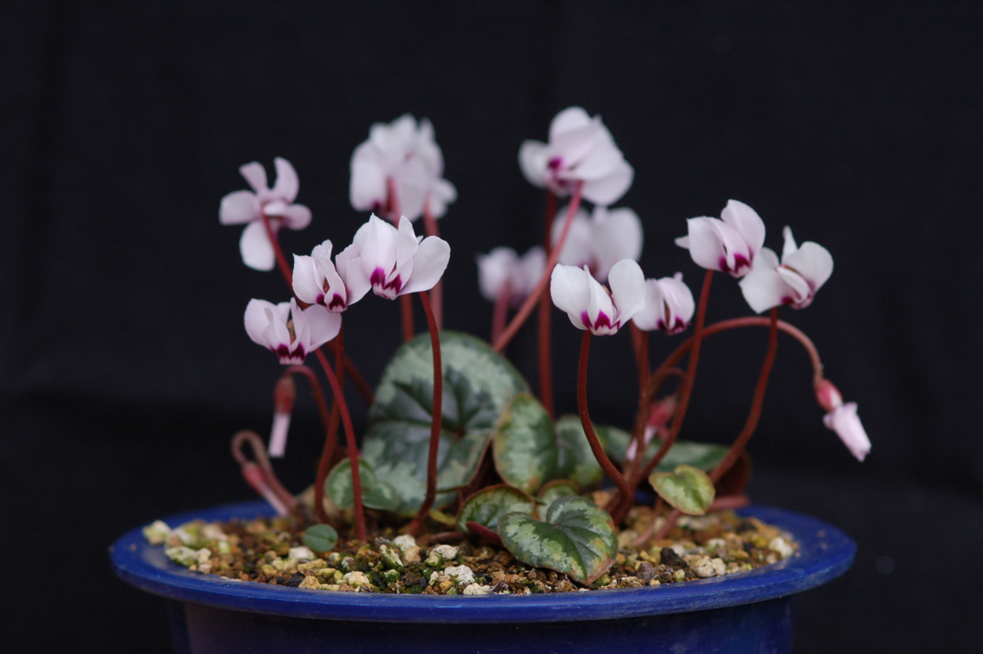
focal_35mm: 158
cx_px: 492
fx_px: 4297
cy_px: 327
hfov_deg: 13.1
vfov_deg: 8.7
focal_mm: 105
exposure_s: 1/1250
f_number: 4.5
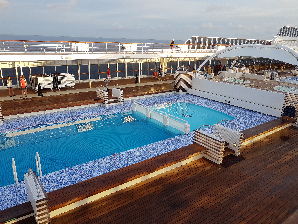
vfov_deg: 53.1
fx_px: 224
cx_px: 149
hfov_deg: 67.3
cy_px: 112
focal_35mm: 26
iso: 40
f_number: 1.7
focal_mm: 4.2
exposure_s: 1/357
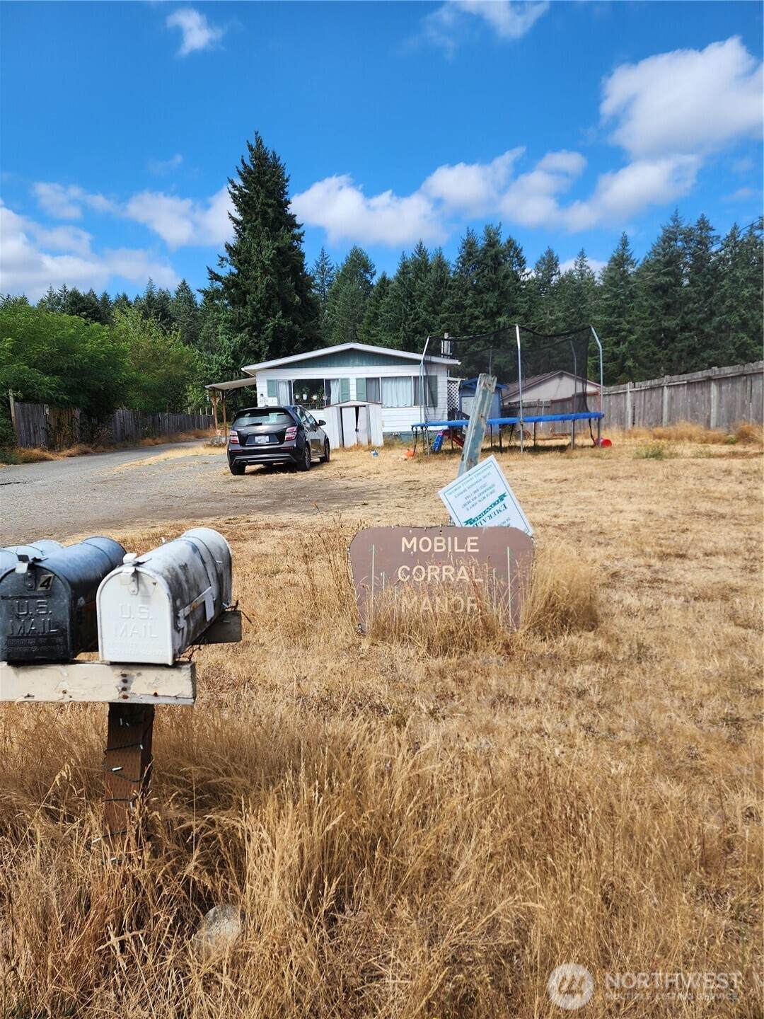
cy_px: 510
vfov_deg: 73.9
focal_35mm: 23
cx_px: 382
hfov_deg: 58.9
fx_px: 677
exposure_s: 1/796
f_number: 1.8
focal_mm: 6.4
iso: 12
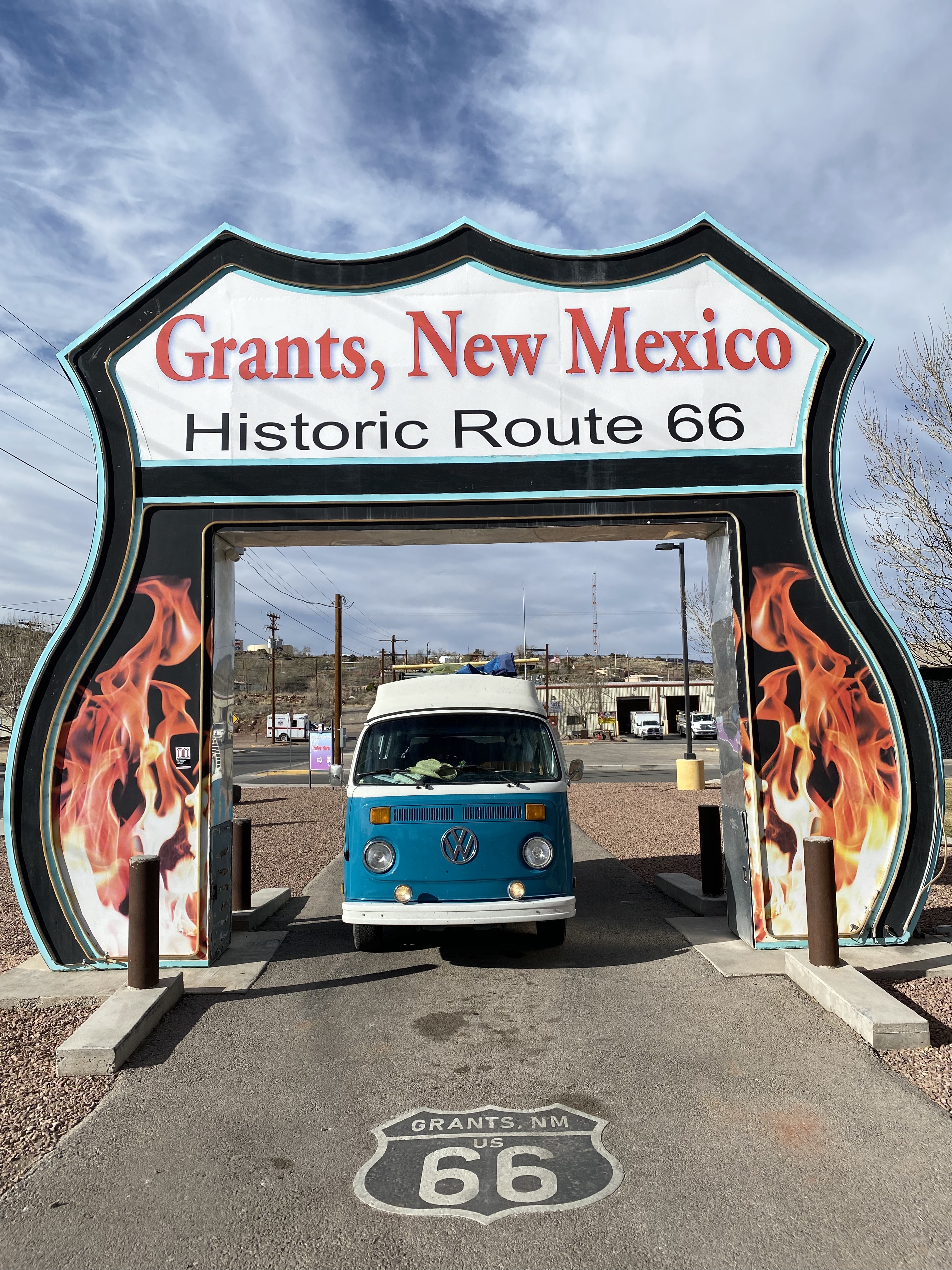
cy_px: 635
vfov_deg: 67.3
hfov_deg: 53.1
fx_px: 953
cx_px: 476
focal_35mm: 26
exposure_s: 1/3984
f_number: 1.8
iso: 32
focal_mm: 4.25
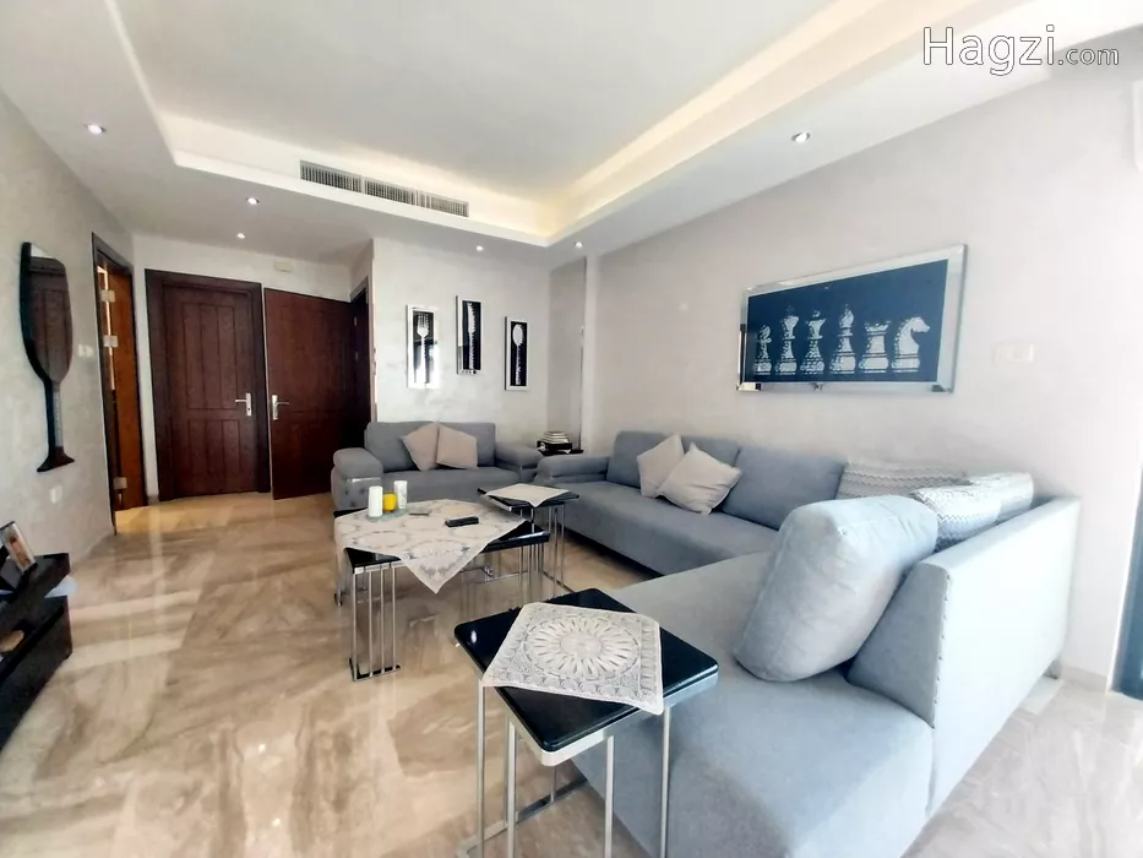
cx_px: 572
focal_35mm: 13
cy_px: 429
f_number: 2.2
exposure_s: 1/33
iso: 160
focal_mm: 1.3
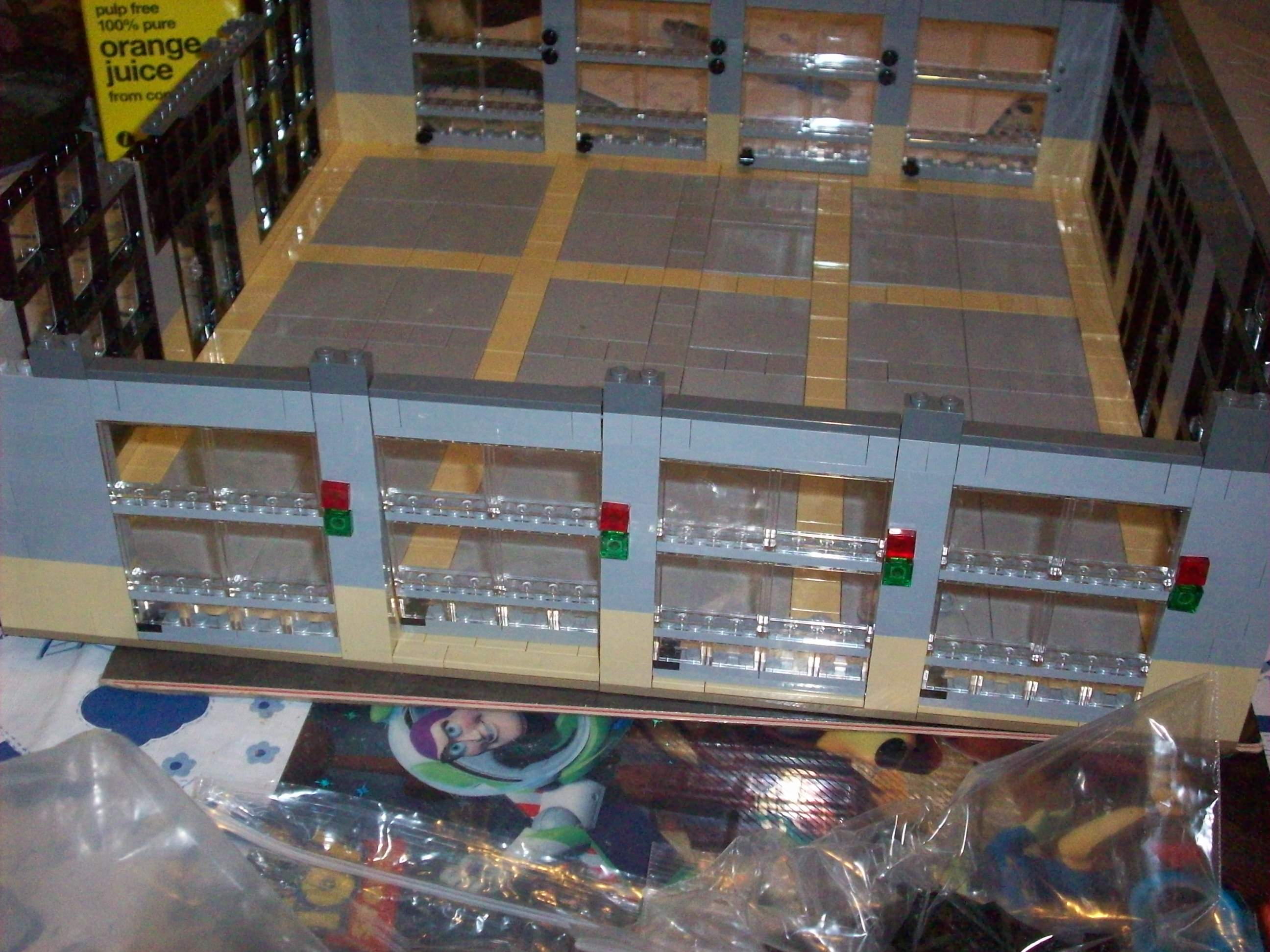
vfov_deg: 31.5
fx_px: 1688
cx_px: 635
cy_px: 476
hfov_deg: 41.2
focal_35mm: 46
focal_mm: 7.6
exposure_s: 1/71.9
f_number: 3.1
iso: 400
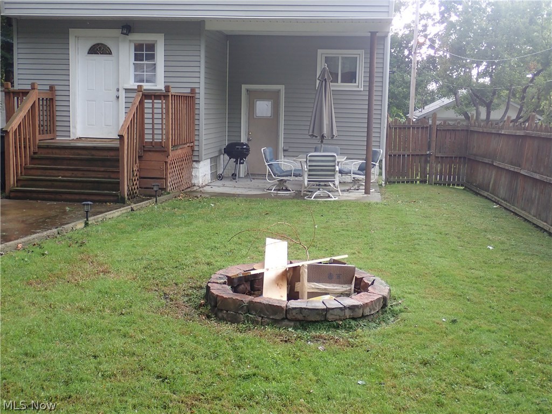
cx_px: 276
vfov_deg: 33.6
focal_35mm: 43
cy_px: 207
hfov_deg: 43.9
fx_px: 686
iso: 200
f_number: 2.9
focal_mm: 7.86
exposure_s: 1/60
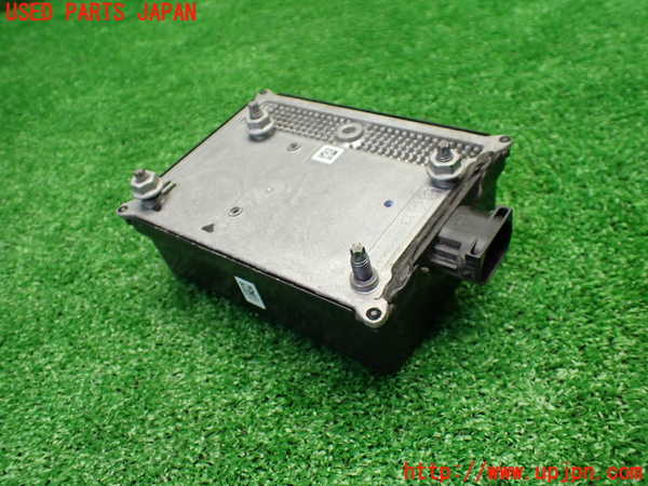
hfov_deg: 60.0
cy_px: 243
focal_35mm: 30
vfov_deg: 46.8
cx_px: 324
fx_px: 562
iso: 500
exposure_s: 1/125
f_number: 2.3
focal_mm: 5.4
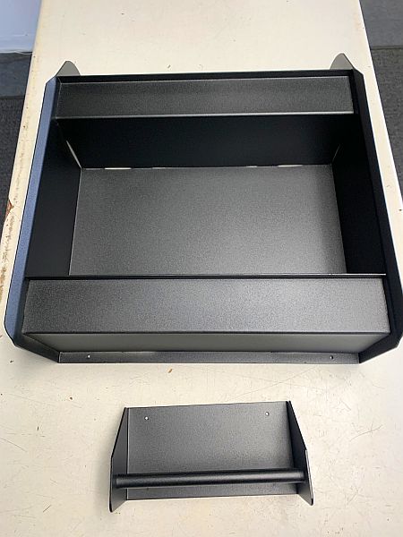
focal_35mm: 26
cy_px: 268
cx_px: 202
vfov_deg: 67.3
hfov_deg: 53.1
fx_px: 404
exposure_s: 1/60
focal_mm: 4.25
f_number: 1.8
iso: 125
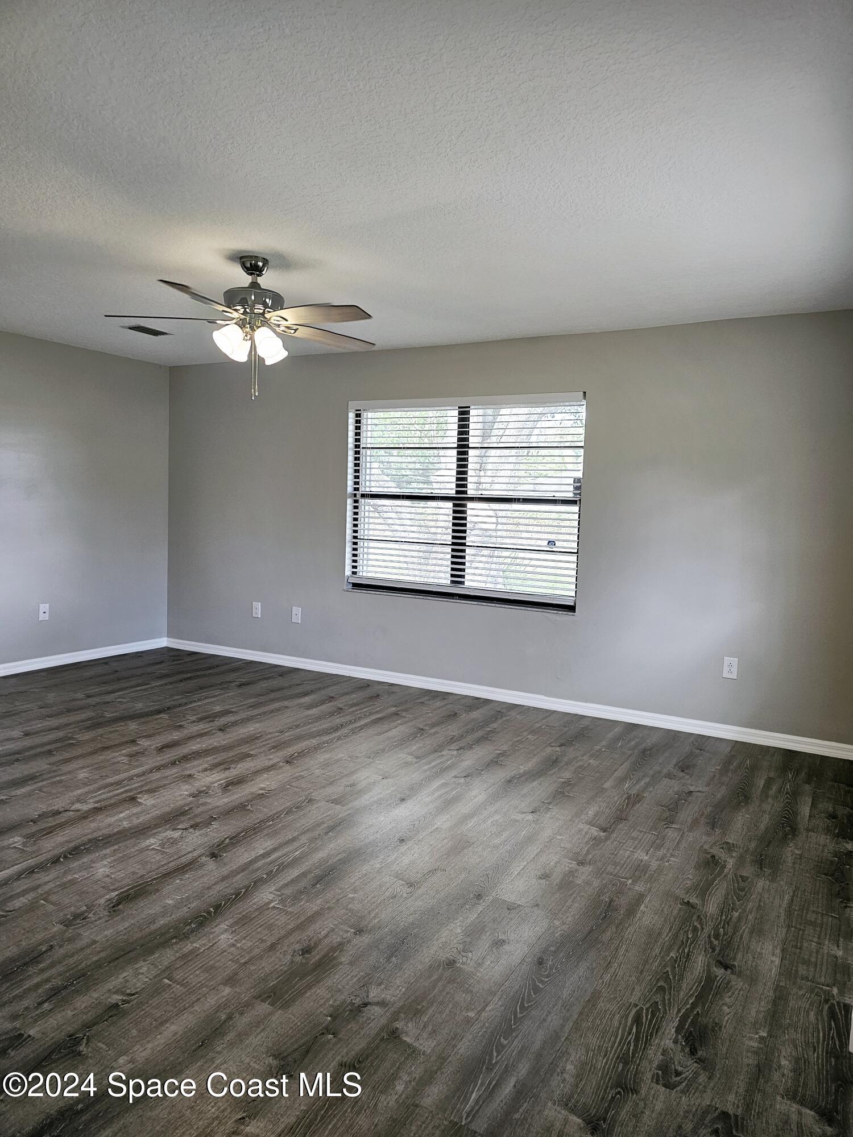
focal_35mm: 23
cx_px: 426
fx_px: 756
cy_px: 568
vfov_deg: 73.9
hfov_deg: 58.9
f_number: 1.7
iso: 100
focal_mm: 6.3
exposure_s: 1/120
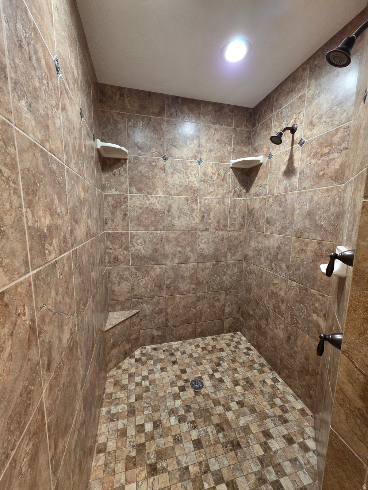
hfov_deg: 89.9
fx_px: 184
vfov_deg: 106.2
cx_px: 184
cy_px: 245
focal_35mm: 13
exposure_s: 1/60
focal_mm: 2.2
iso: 400
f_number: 1.9
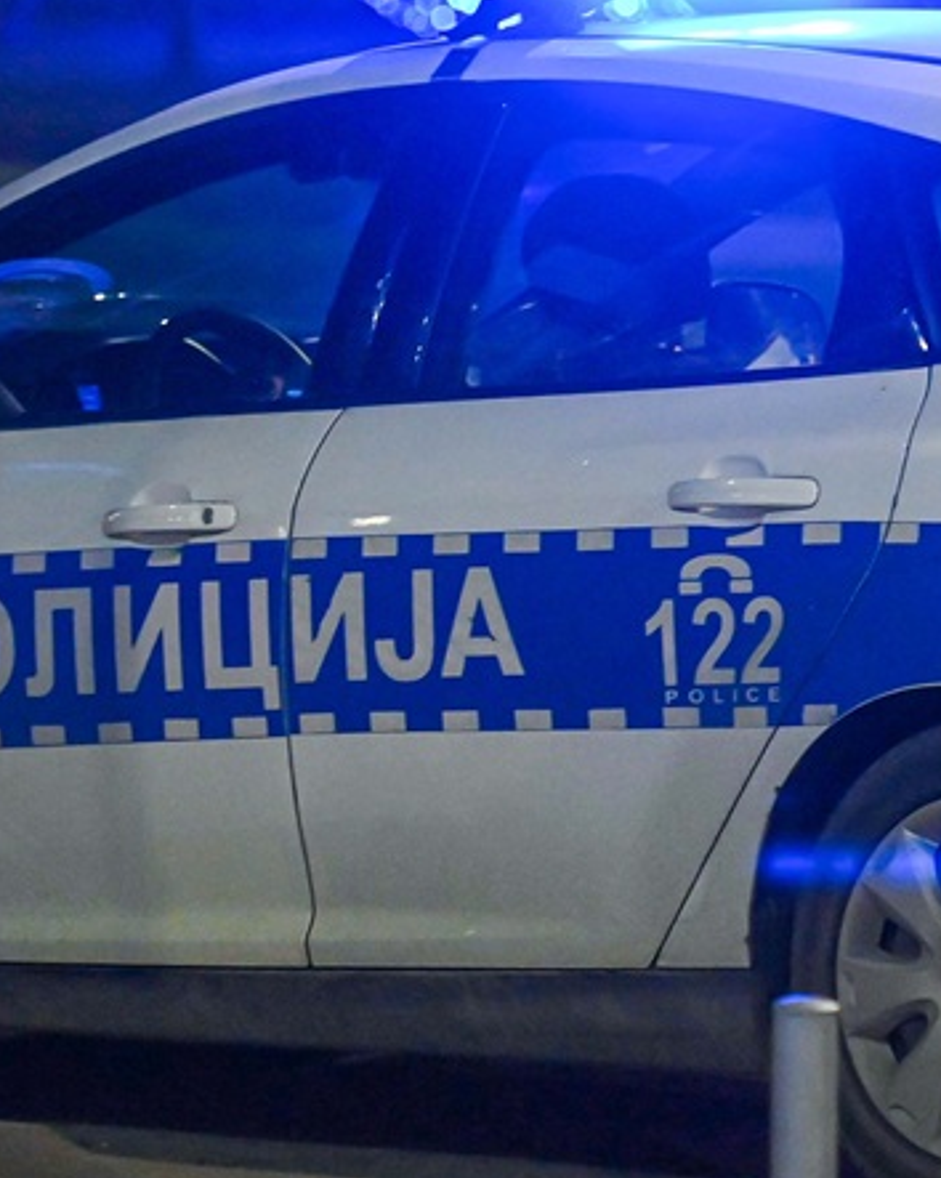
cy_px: 497
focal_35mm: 254
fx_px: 8848
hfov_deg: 6.1
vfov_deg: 7.6
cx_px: 545
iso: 4000
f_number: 2.8
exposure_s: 1/250
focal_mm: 125
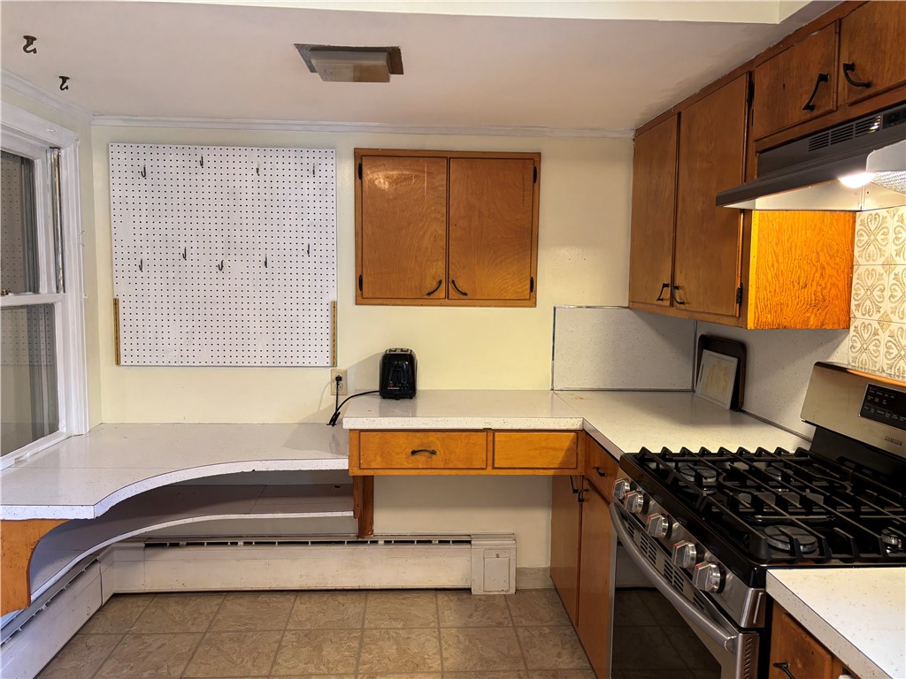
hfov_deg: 67.3
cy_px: 340
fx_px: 680
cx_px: 453
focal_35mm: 26
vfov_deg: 53.1
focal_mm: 5.96
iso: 160
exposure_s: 1/60
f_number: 1.6
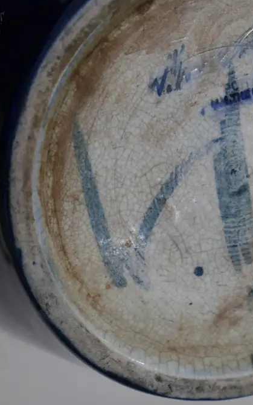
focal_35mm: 136
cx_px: 222
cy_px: 189
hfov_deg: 9.6
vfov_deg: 15.4
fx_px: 1501
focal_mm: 42
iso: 500
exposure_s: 1/100
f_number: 5.6
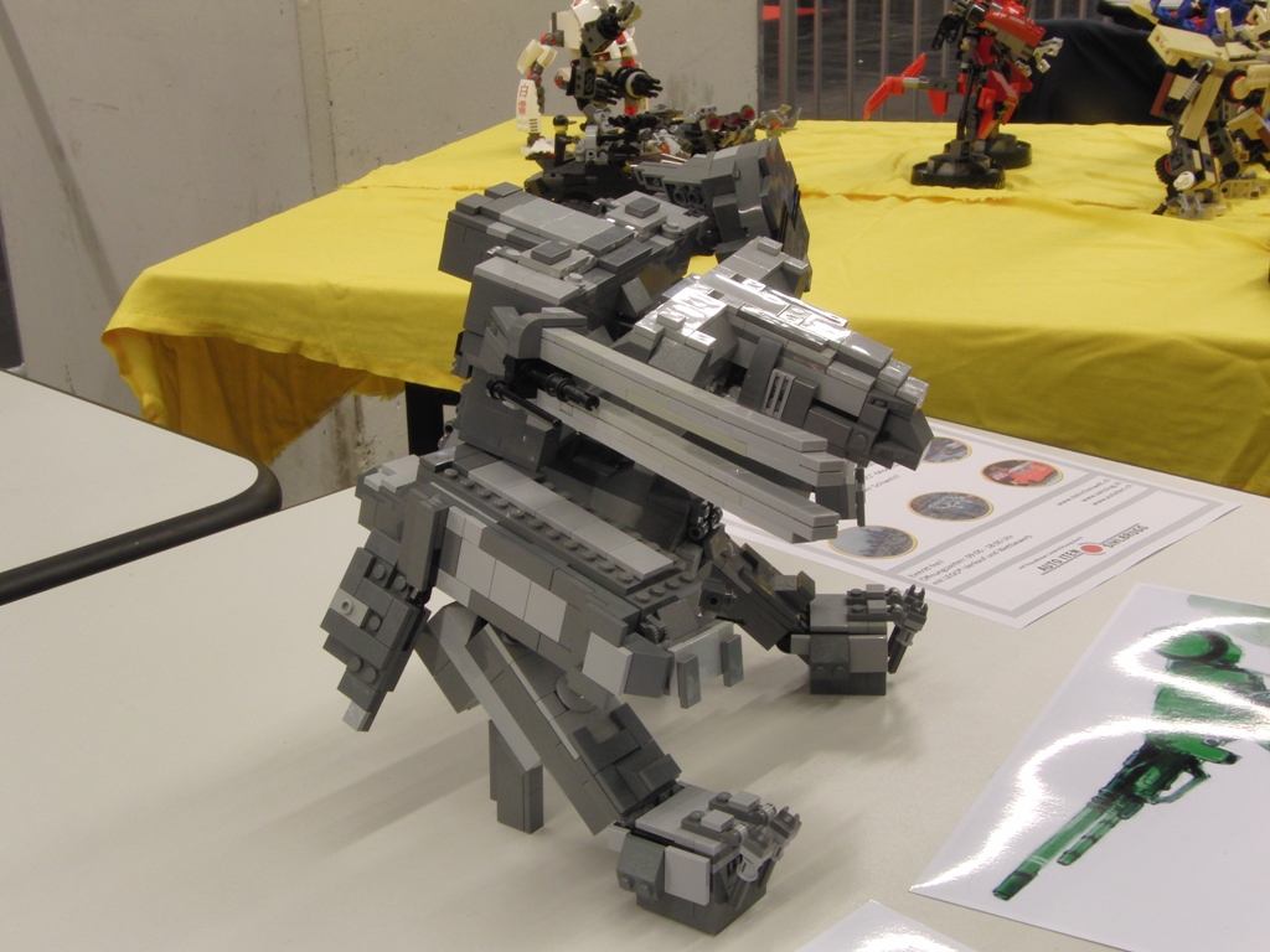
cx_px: 635
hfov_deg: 38.9
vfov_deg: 29.7
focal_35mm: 49
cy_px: 476
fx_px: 1798
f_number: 7.4
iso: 100
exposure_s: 1/2
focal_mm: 8.7
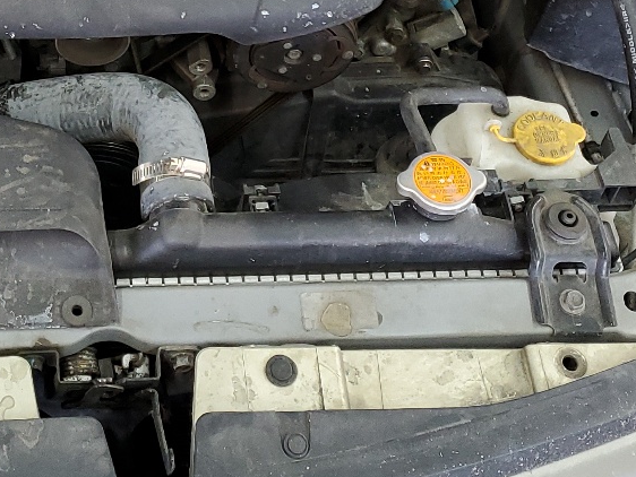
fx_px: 1360
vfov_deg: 19.0
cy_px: -67
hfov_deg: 25.5
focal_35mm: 74
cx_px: 60
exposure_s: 1/60.2
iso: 113
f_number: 1.5
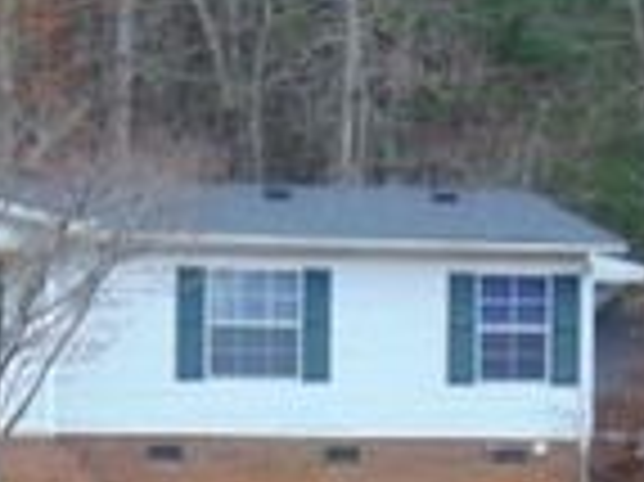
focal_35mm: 210
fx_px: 3904
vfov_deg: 7.0
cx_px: 207
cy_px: 498
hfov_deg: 9.4
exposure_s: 1/60
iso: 80
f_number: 3.6
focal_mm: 10.8
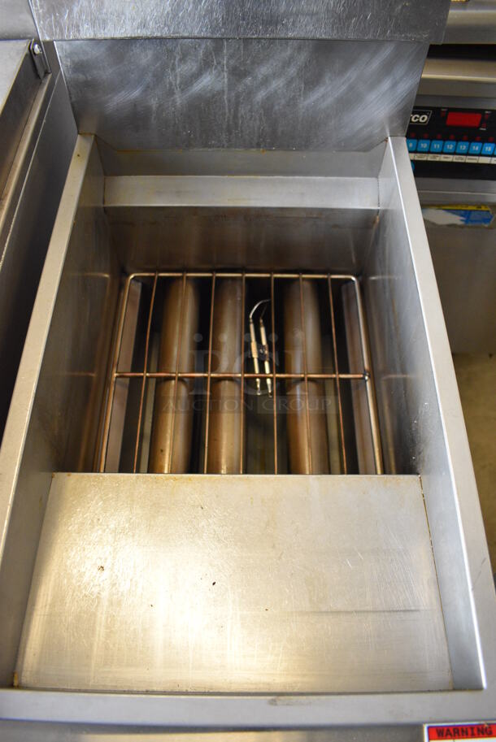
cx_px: 248
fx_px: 557
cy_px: 371
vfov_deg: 67.3
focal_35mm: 27
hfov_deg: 48.0
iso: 1400
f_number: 3.5
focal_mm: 18
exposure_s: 1/125
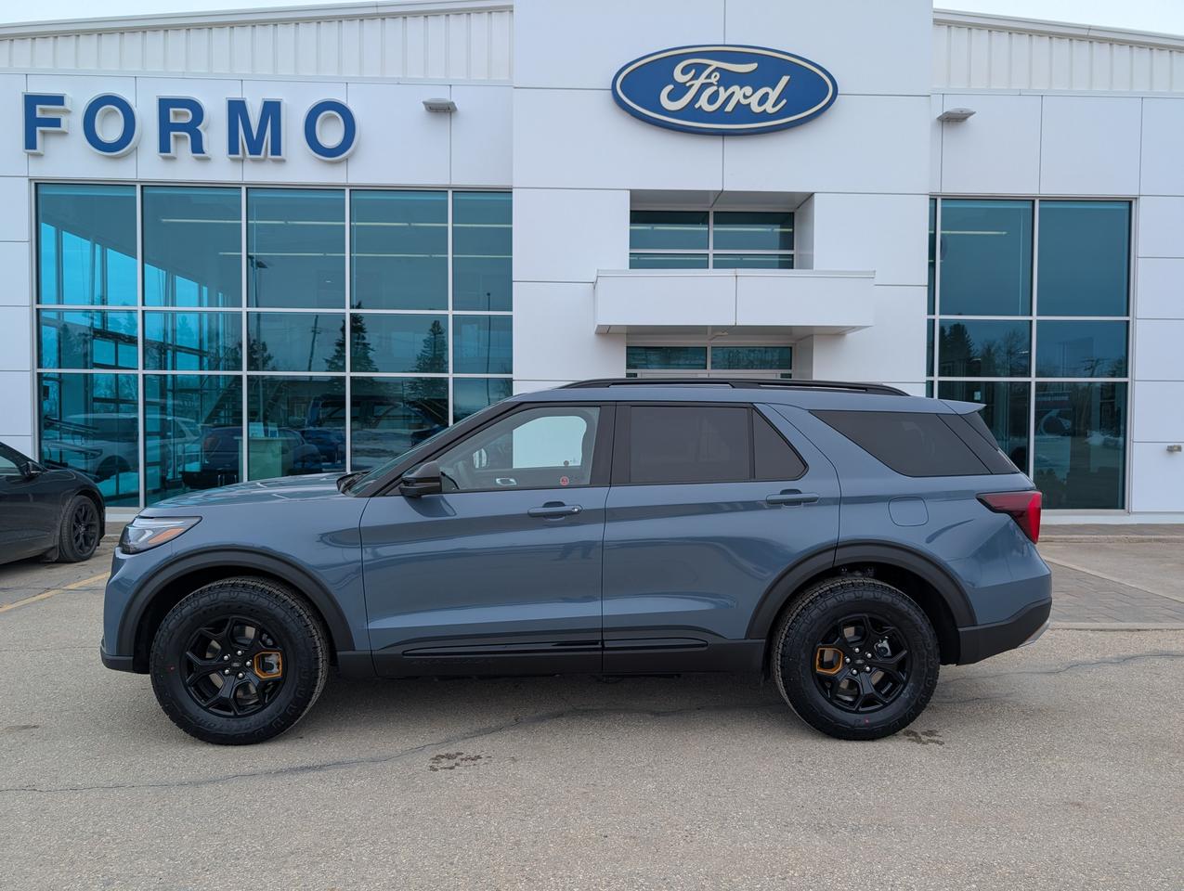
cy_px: 446
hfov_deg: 71.5
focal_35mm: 24
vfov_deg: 56.9
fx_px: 822
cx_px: 592
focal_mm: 6.9
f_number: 1.68
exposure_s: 1/503
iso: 13
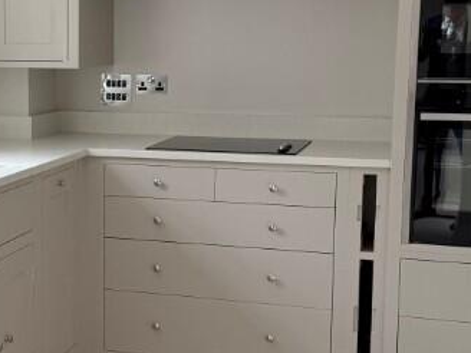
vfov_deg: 19.6
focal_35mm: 75
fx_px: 1020
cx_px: 73
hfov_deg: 25.4
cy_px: 171
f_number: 1.78
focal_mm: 6.76
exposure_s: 1/241
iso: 100
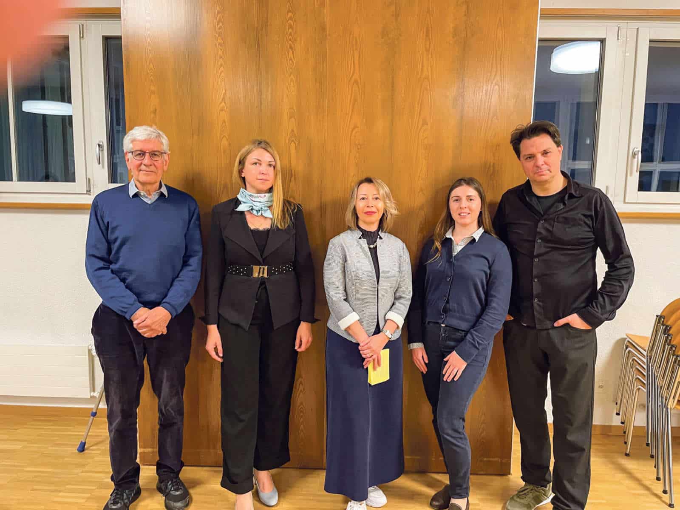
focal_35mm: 26
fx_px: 511
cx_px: 340
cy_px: 255
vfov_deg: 53.1
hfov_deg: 67.3
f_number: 1.6
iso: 200
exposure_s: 1/56
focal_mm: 4.2
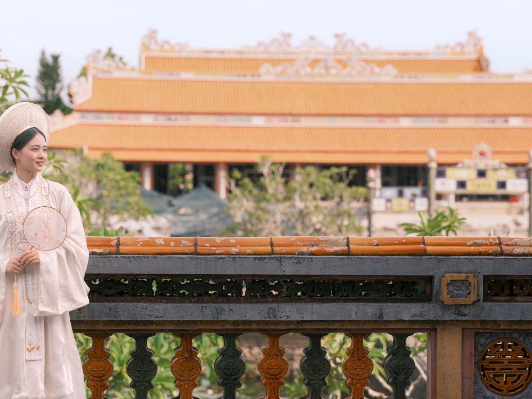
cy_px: 196
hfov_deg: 17.3
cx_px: 271
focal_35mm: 114
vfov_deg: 13.0
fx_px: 1752
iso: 200
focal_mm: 110
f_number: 4.5
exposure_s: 1/400
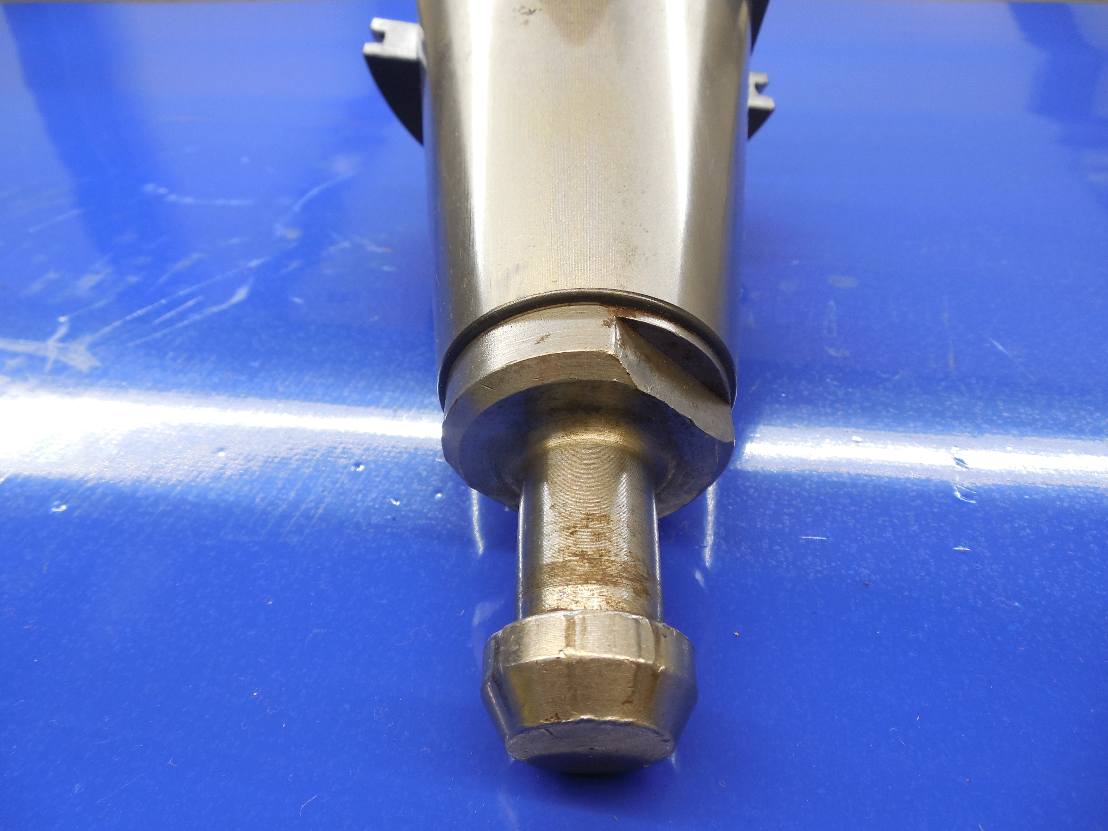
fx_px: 800
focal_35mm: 25
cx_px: 554
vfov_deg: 54.9
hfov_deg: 69.4
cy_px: 416
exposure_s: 1/80
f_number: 3.3
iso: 125
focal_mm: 4.5
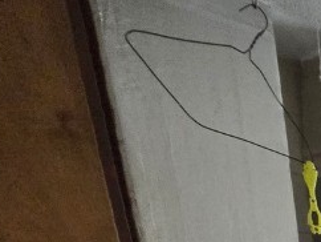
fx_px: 511
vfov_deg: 18.3
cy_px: 479
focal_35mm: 55
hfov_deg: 22.8
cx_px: 553
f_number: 2.2
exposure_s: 1/60
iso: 640
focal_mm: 2.2
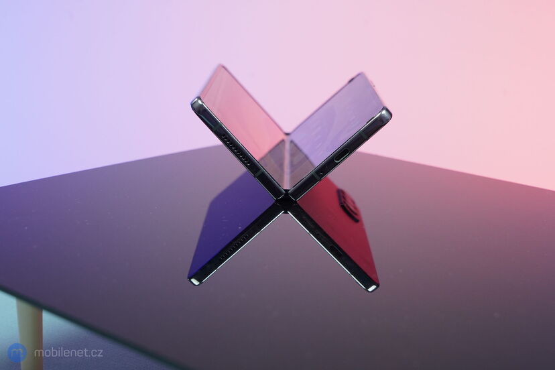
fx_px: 894
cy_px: 185
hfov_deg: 34.5
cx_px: 278
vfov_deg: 23.4
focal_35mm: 58
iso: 4000
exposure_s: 1/125
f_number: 8
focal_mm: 58
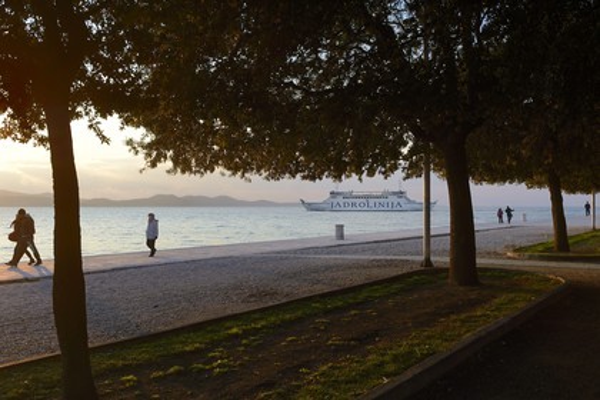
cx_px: 300
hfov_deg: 63.7
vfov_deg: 45.0
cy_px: 200
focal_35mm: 29
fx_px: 483
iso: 200
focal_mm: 29
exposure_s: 1/160
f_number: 8
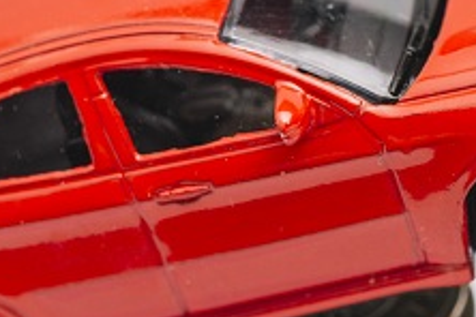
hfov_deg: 5.0
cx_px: 501
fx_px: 5460
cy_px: 209
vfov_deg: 3.3
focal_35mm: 413
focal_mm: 105
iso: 200
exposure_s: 1/125
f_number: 9
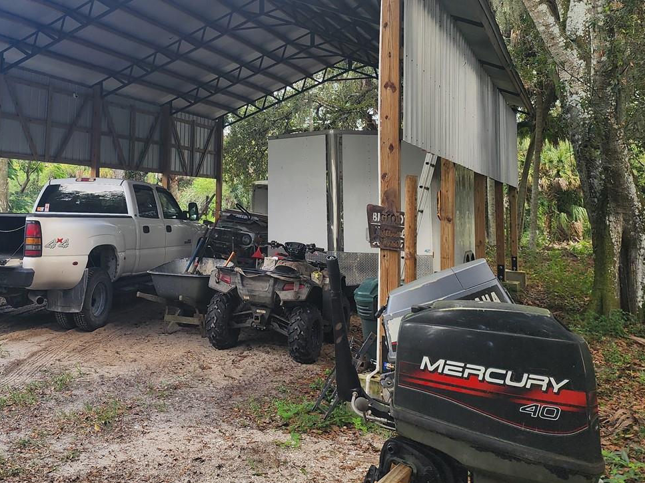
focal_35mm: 38
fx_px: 708
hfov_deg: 47.3
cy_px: 101
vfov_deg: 36.5
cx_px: 169
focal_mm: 6.4
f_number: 1.8
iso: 32
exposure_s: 1/180
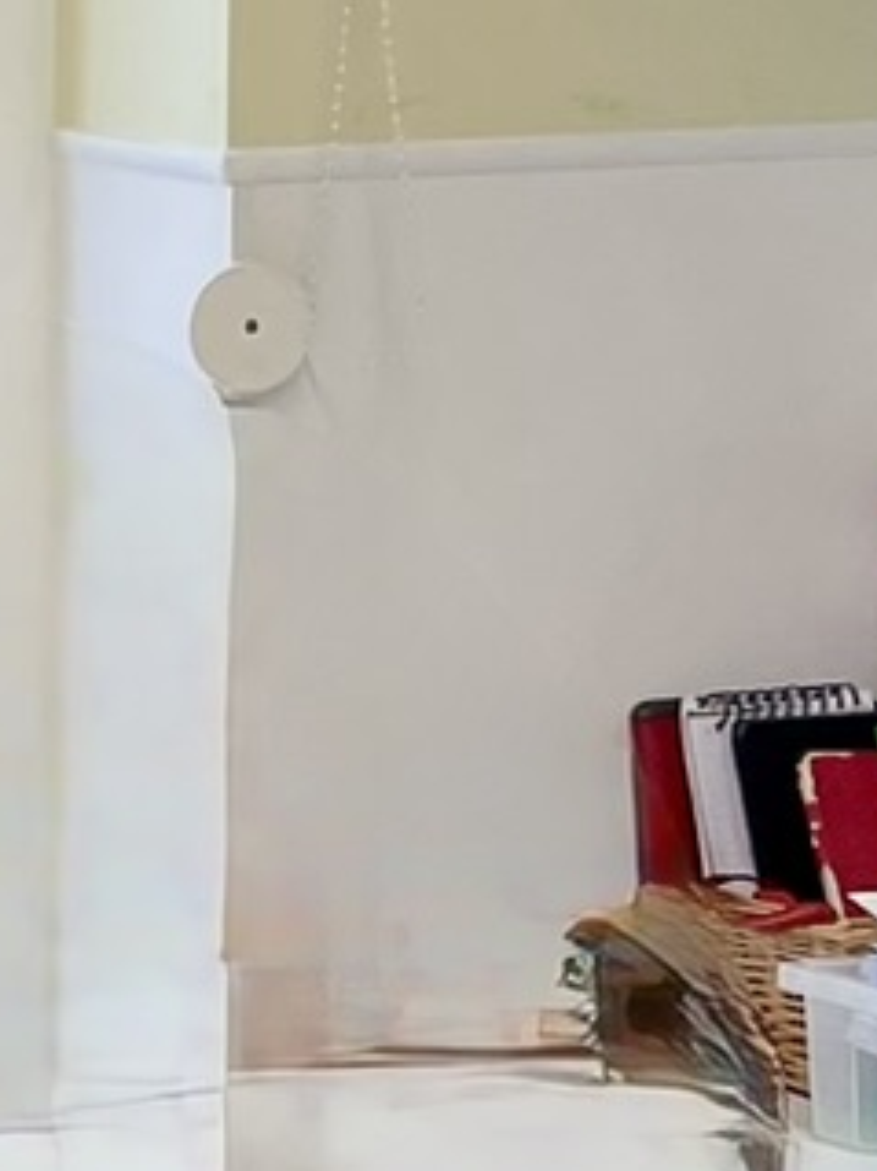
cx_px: -1827
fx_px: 5645
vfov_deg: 11.7
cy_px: 48
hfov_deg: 7.7
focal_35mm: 167
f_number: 1.6
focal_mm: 4.2
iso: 50
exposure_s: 1/100
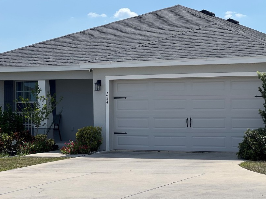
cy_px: 97
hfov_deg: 20.2
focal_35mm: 97
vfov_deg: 15.2
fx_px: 745
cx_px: 153
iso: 32
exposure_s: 1/960
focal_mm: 9
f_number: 2.8
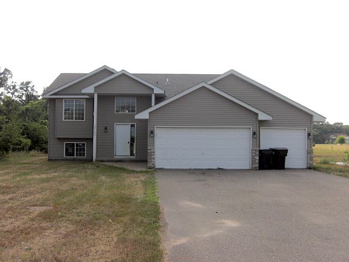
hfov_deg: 47.9
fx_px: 393
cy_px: 131
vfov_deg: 36.8
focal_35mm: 39
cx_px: 174
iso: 50
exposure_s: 1/640
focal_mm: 6.9
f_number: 3
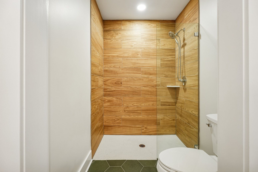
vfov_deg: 73.7
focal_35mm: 16
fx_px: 115
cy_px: 86
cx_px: 129
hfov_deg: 96.7
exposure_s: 1/5
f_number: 8
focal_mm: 16
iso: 400
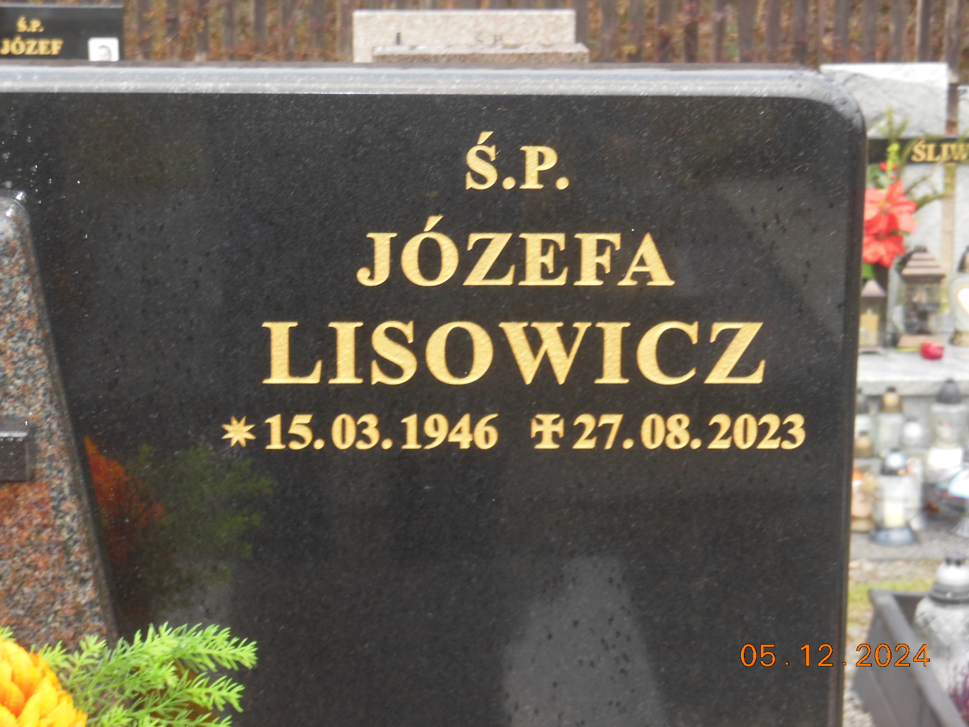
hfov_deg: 20.0
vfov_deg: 15.1
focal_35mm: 98
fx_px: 2743
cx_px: 484
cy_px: 364
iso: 200
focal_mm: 17.5
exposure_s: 1/60
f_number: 4.7
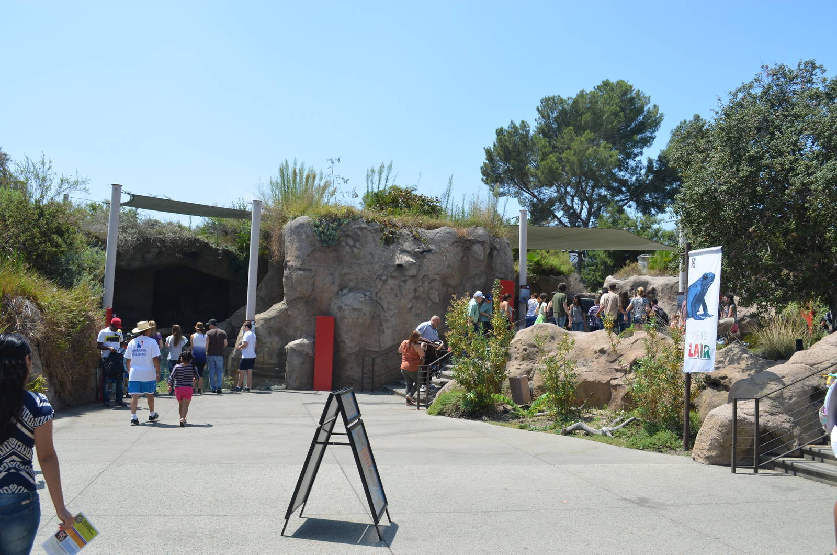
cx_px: 418
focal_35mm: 30
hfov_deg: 62.0
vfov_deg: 43.4
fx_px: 696
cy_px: 278
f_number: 8
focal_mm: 20
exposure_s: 1/250
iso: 125
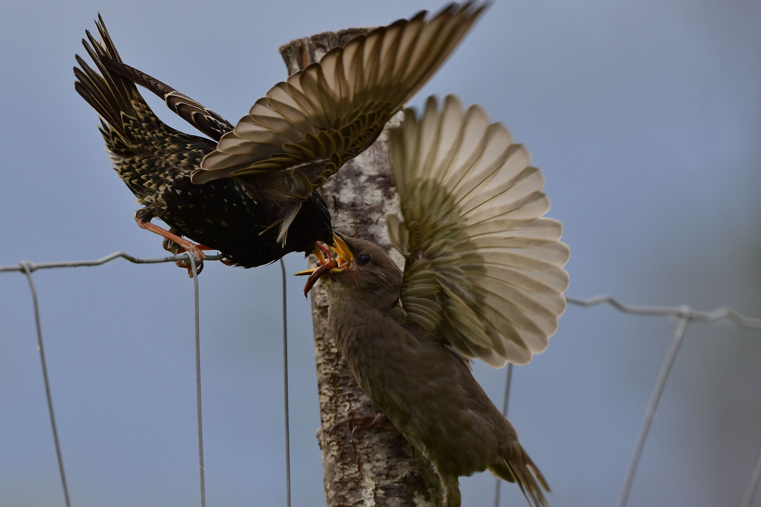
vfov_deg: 1.7
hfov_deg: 2.6
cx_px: 377
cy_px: 242
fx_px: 16740
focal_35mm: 792
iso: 900
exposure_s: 1/1250
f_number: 7.1
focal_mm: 500
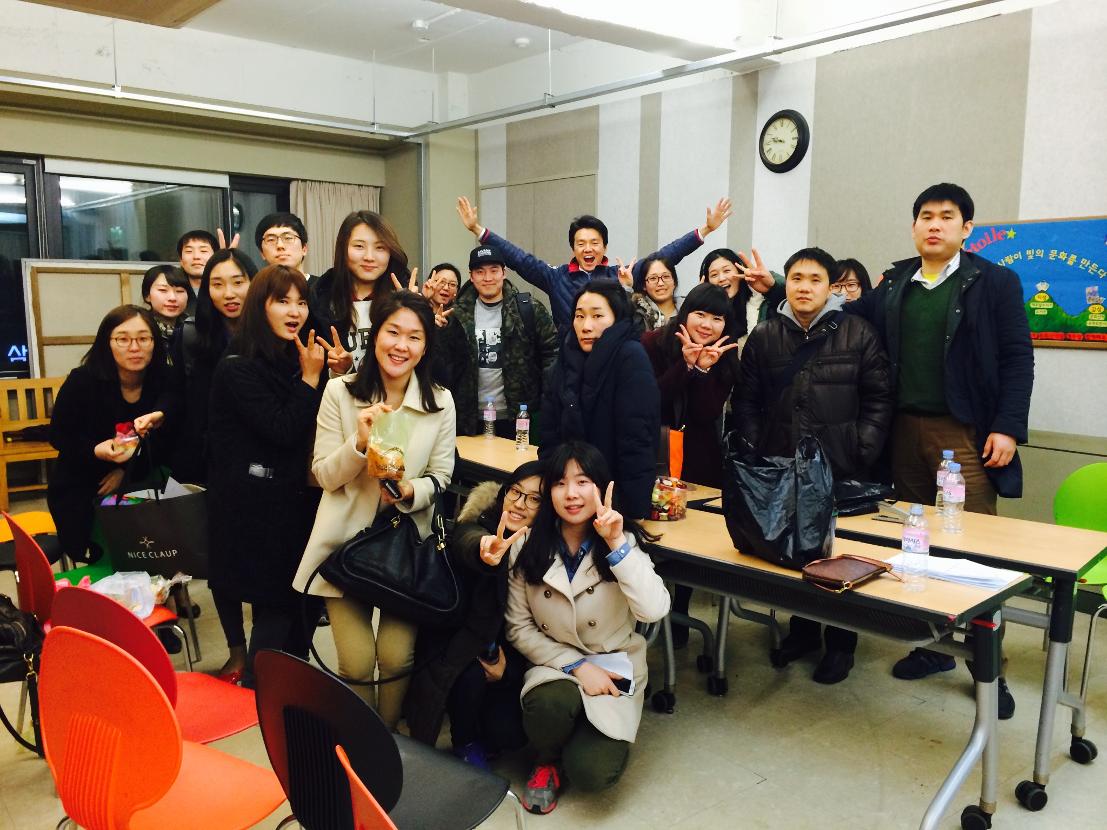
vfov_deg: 46.8
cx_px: 554
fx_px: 959
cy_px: 415
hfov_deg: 60.0
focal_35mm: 30
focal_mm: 4.12
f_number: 2.2
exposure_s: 1/30
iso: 125
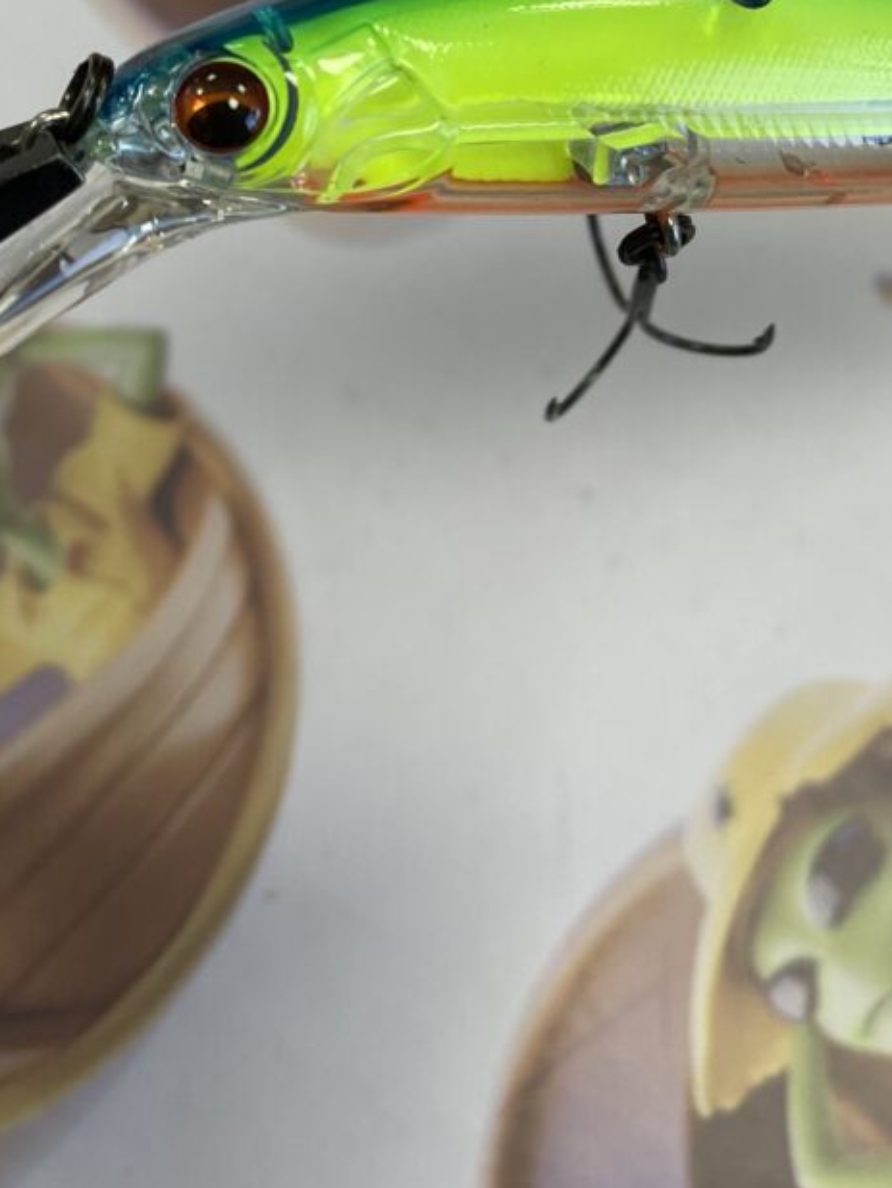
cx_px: 651
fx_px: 1855
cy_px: 140
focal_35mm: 54
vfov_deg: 33.8
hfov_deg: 26.7
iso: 100
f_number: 1.8
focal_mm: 4.25
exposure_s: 1/120
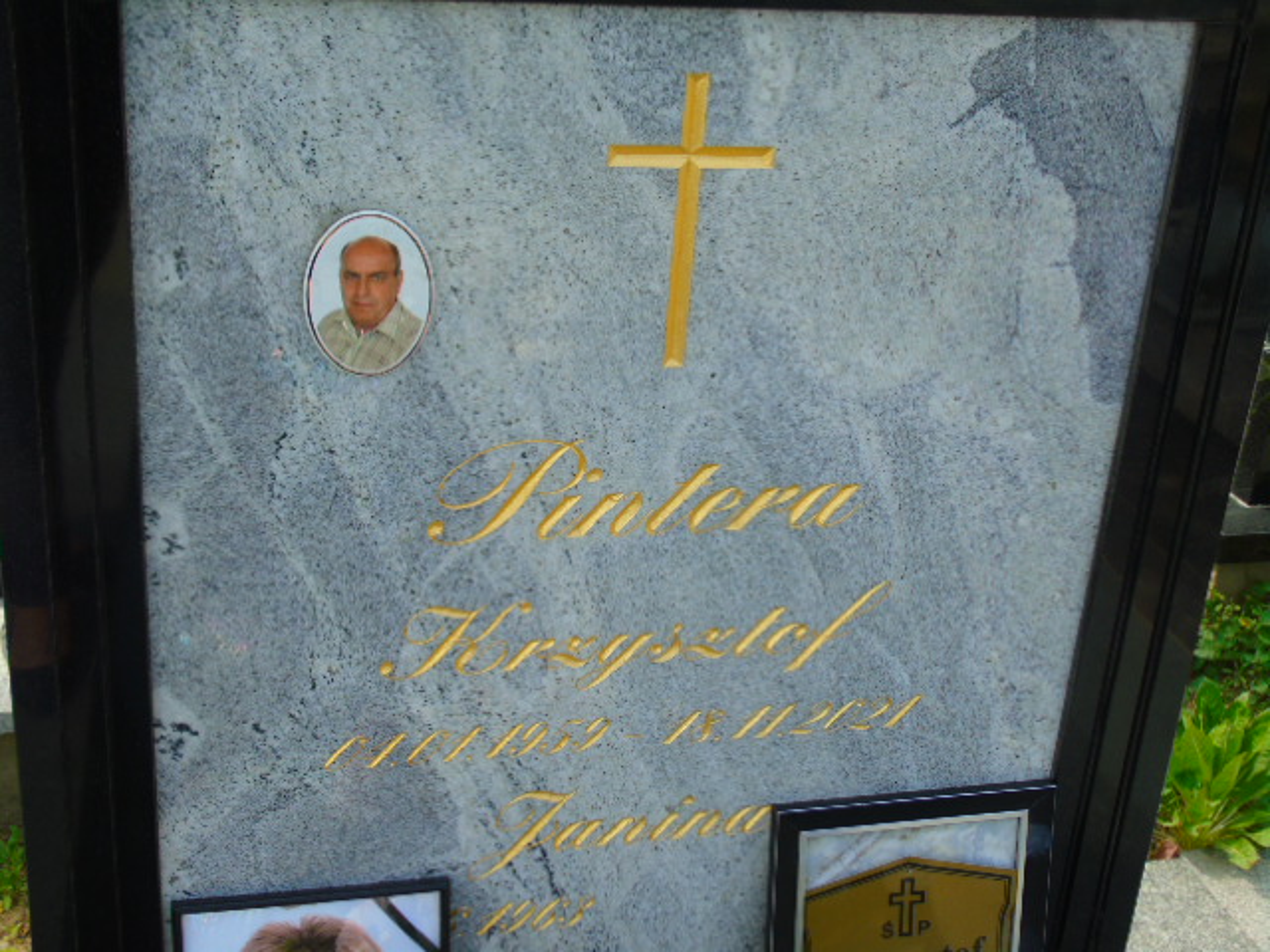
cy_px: 476
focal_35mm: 46
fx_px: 1688
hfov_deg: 41.2
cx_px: 635
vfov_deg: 31.5
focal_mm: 8.2
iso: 80
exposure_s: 1/400
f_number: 4.1
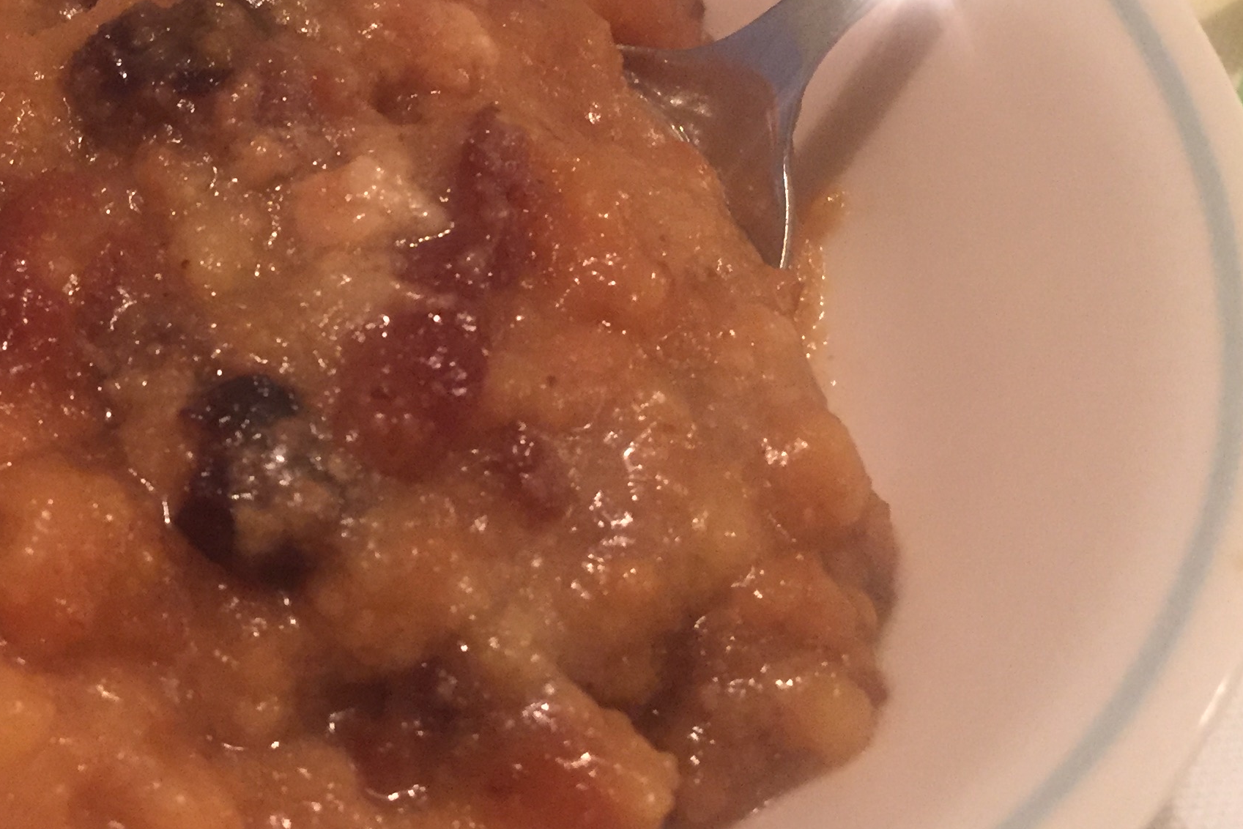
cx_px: 225
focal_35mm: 58
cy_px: 256
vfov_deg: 23.3
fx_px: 2003
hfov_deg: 33.4
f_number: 2.2
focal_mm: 4.15
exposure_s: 1/24
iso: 250
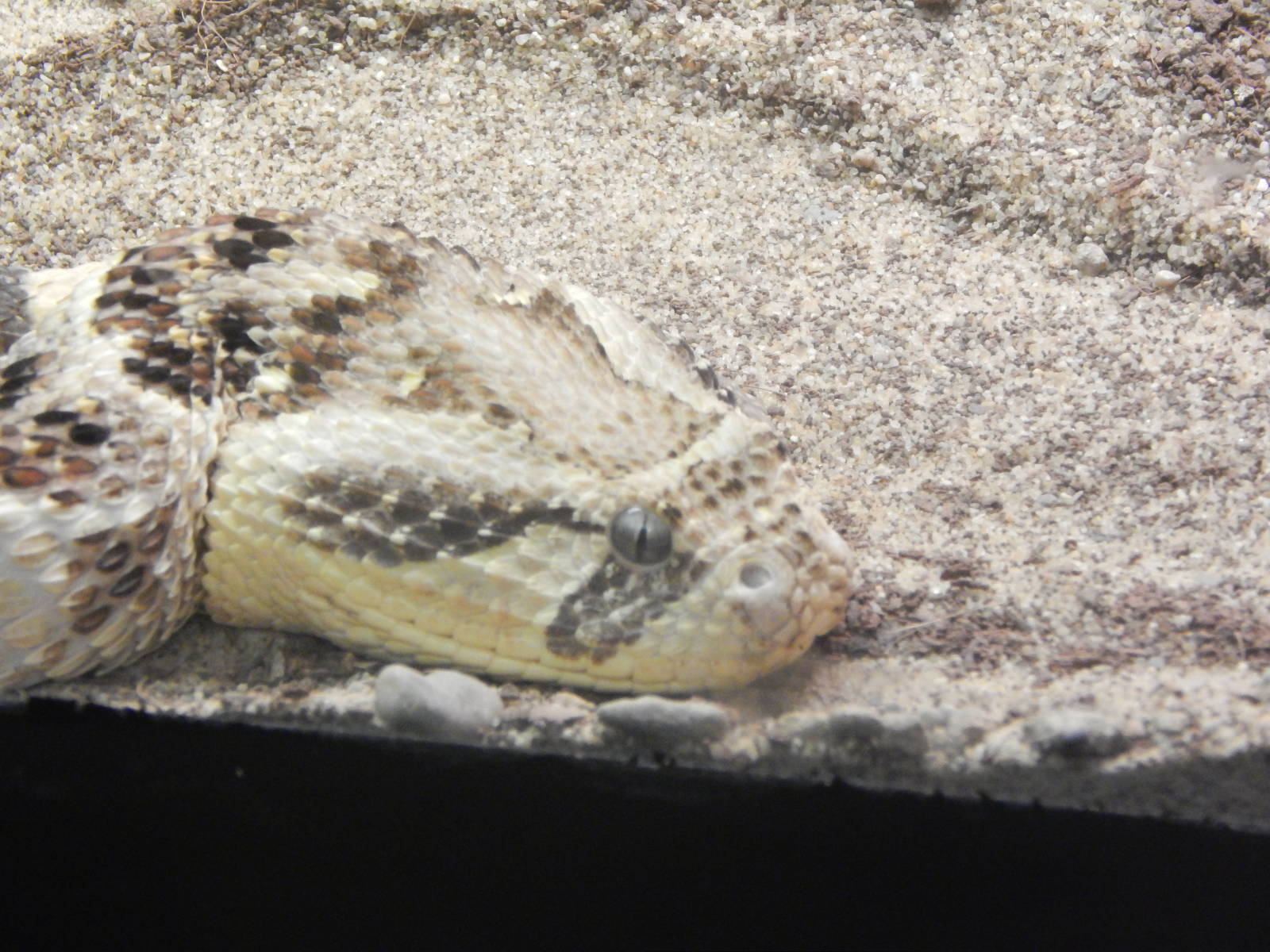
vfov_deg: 4.7
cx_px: 635
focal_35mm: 318
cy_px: 476
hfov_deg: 6.2
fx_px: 11667
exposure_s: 1/15
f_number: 5.7
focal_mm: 56.5
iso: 800
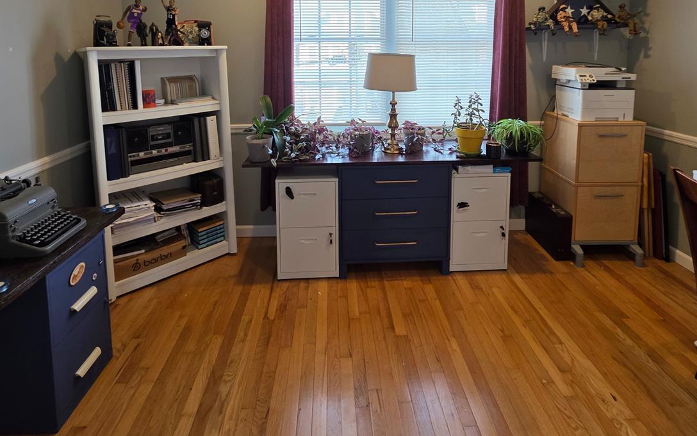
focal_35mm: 19
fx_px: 361
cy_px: 84
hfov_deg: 88.0
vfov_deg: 57.3
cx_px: 340
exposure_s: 1/120
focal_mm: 2.2
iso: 125
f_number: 1.9
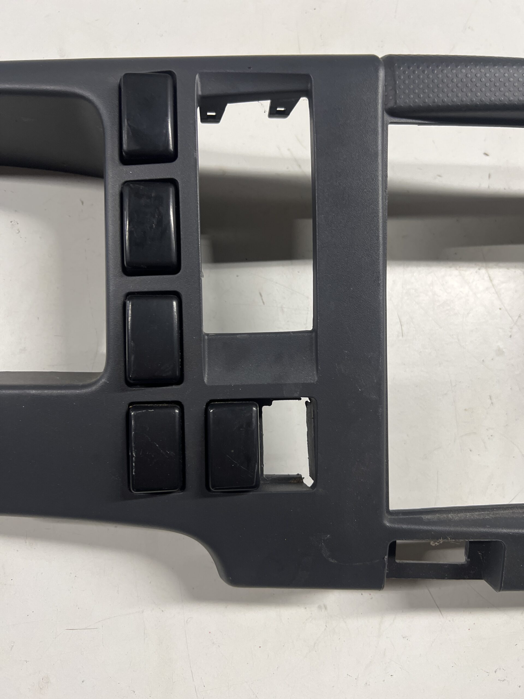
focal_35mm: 26
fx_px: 525
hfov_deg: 53.1
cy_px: 350
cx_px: 262
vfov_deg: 67.3
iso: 200
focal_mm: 5.7
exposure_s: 1/60
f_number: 1.5
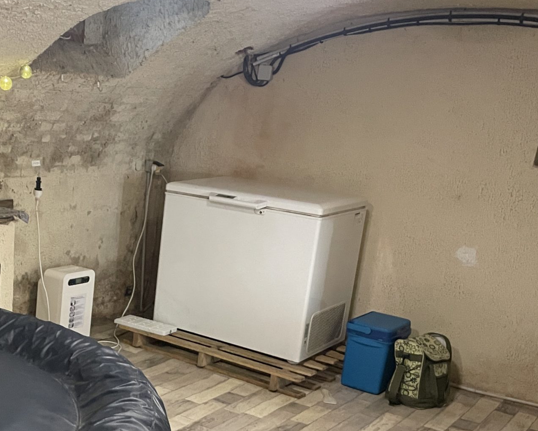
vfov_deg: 29.1
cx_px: 95
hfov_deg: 35.3
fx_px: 812
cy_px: 332
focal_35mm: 51
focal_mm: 4.2
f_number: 1.6
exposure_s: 1/33
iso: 500
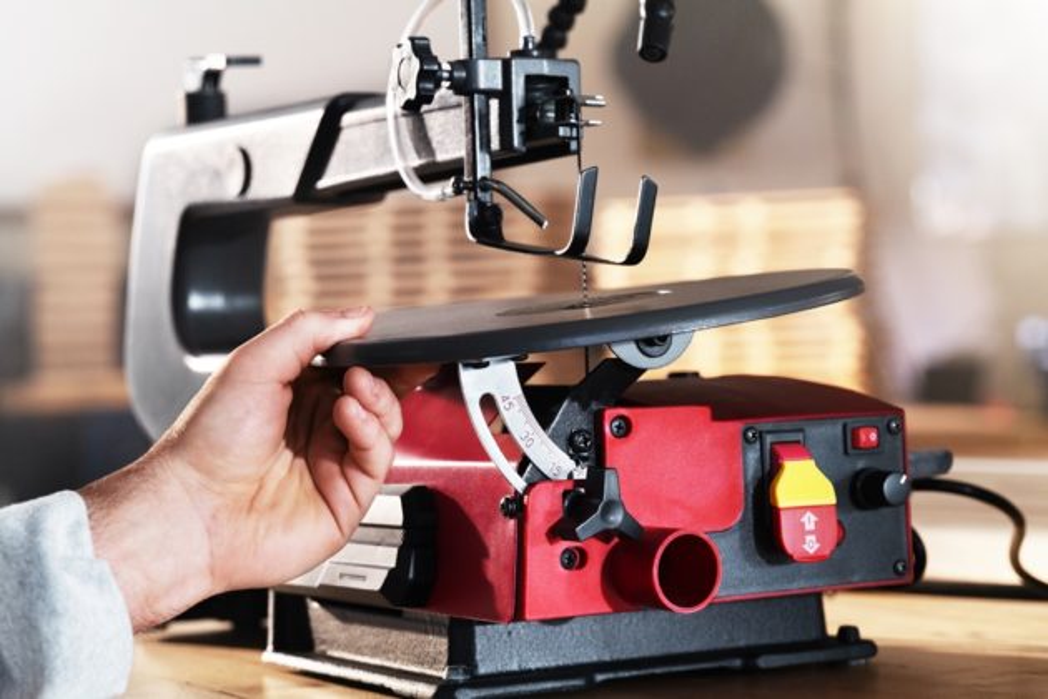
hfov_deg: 22.6
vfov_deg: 15.2
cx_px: 524
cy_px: 350
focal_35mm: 90
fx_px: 2620
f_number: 5.6
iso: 1600
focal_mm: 90
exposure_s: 1/160
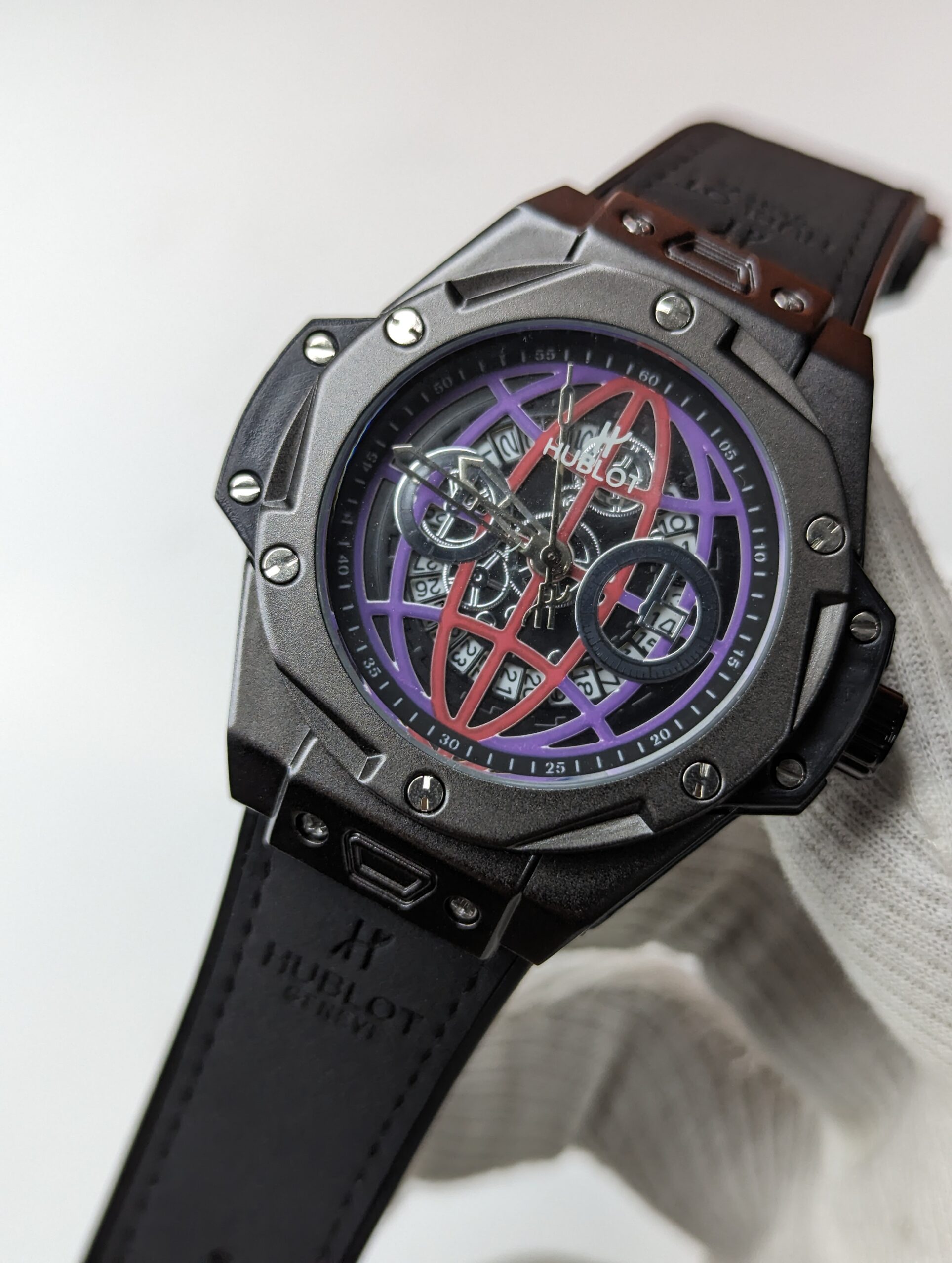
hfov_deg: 30.3
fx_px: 1755
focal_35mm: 48
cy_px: 632
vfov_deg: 39.6
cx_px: 476
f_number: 1.85
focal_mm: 6.81
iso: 116
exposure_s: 1/215
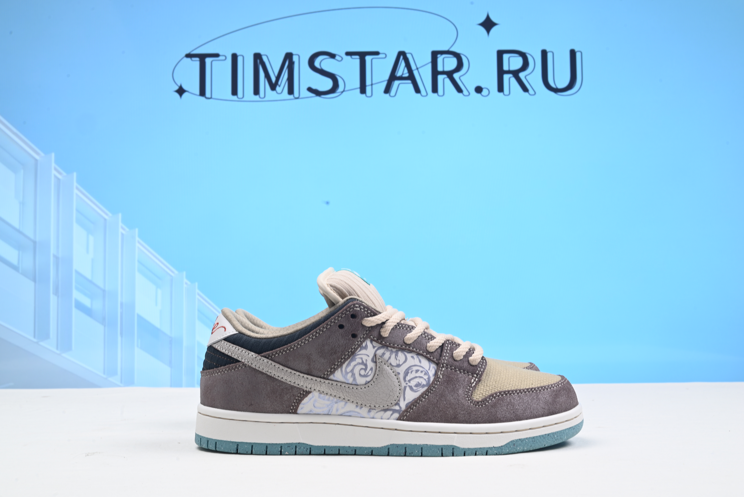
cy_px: 248
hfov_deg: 46.4
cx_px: 372
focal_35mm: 42
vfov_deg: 31.9
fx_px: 868
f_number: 16
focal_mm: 42
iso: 100
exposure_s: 1/2
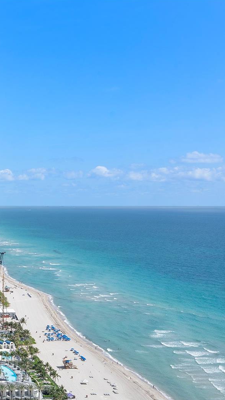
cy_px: 201
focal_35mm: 56
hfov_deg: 19.5
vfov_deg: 37.2
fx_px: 594
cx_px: -79
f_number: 10
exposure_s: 1/200
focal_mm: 35
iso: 100
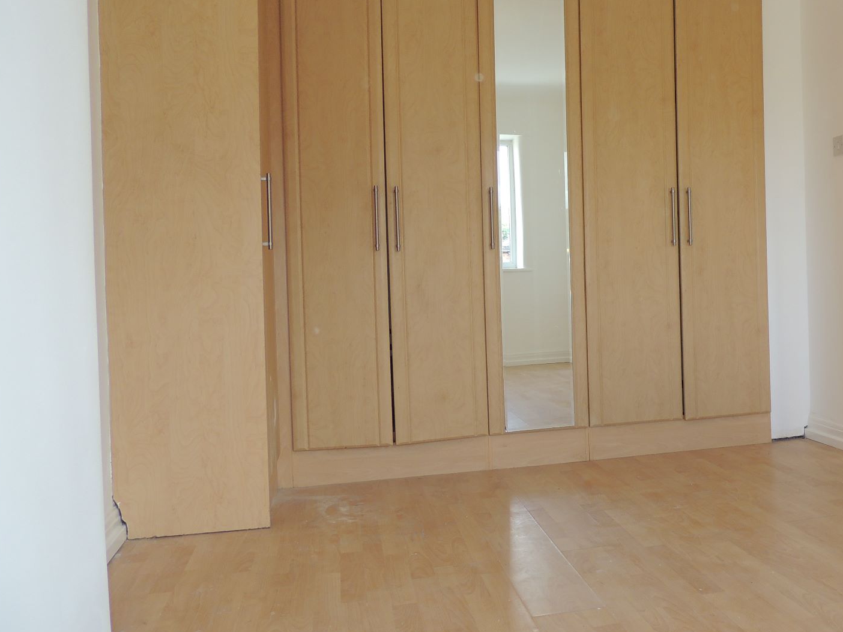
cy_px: 284
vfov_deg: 40.7
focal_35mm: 35
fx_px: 852
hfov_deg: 50.9
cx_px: 606
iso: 100
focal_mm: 4.3
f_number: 3
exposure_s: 1/40
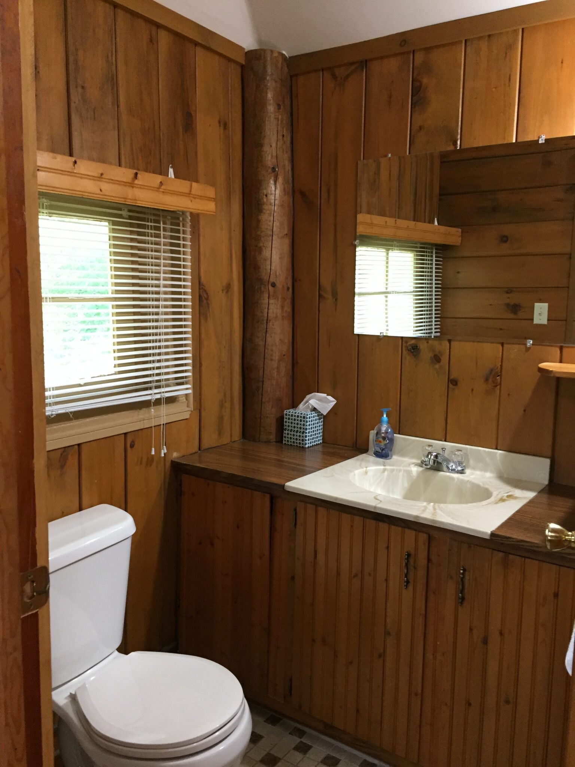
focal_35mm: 29
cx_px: 288
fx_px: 642
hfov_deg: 48.2
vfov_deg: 61.7
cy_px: 384
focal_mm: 4.15
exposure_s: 1/30
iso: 160
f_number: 2.2
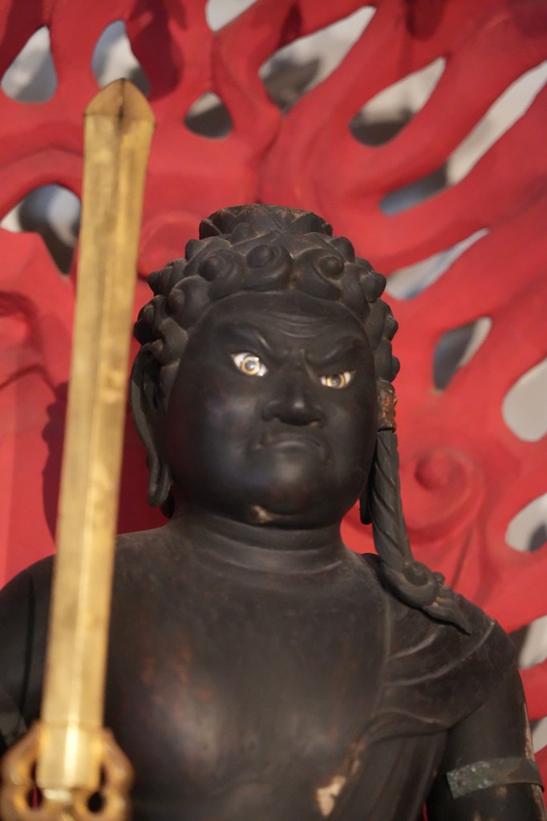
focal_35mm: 100
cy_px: 410
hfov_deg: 13.7
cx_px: 274
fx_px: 2281
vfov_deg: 20.4
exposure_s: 1/100
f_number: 4
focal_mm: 100
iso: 12800
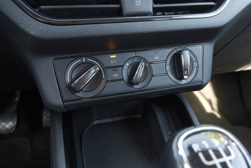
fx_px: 202
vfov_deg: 45.0
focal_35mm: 29
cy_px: 84
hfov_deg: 63.7
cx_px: 126
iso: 2000
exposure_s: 1/25
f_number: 7.1
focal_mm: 19.2
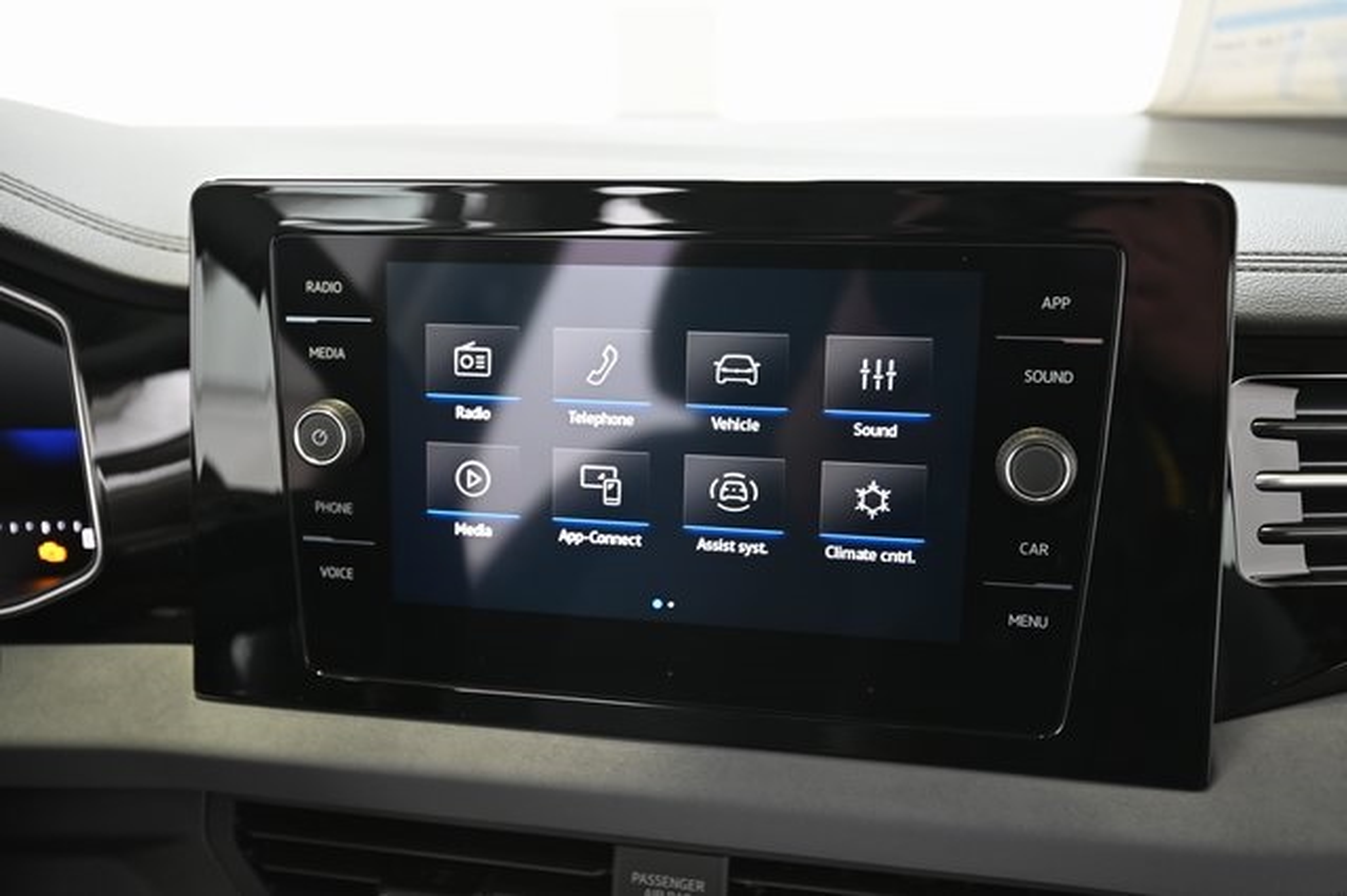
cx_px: 674
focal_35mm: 35
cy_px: 448
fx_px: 1309
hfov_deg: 54.5
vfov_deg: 37.8
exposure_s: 1/10
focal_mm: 35
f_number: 4
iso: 640
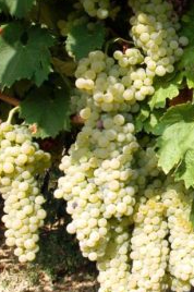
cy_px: 106
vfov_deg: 30.3
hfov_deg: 17.8
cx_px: 311
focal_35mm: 66
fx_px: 537
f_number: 14
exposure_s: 1/60
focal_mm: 17
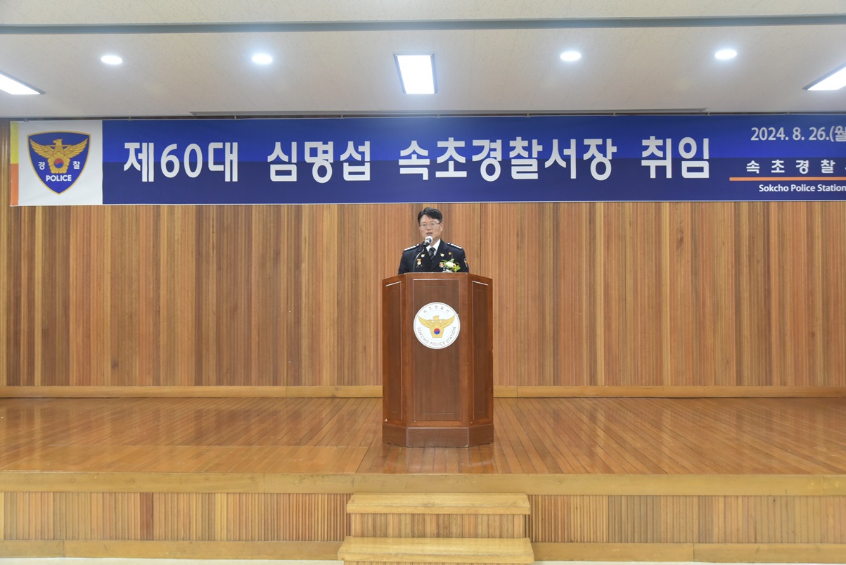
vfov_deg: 37.9
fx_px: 823
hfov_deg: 54.4
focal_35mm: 35
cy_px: 282
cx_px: 423
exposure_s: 1/60
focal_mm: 35
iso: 2000
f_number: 5.6
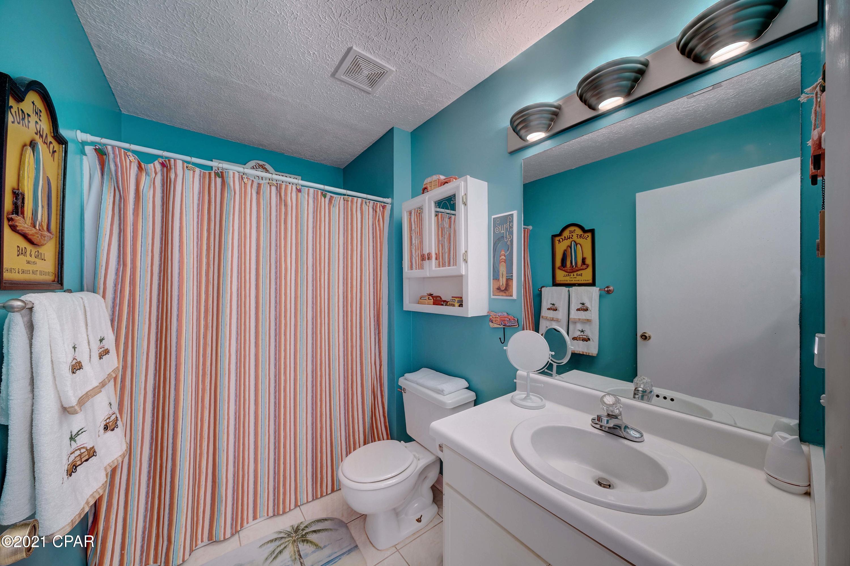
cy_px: 283
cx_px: 425
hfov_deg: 112.6
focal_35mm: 12
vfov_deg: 90.0
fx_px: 283
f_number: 8
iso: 100
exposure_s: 5
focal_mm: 12
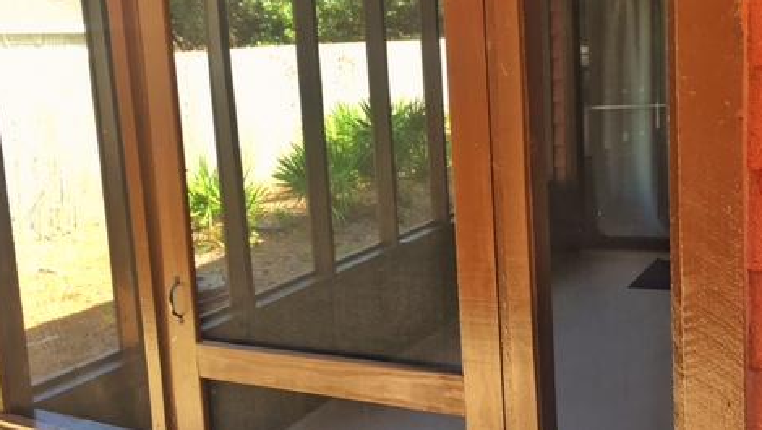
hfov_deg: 47.3
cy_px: 193
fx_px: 869
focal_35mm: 43
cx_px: 384
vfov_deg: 27.7
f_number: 2.2
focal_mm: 4.15
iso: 32
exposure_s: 1/120
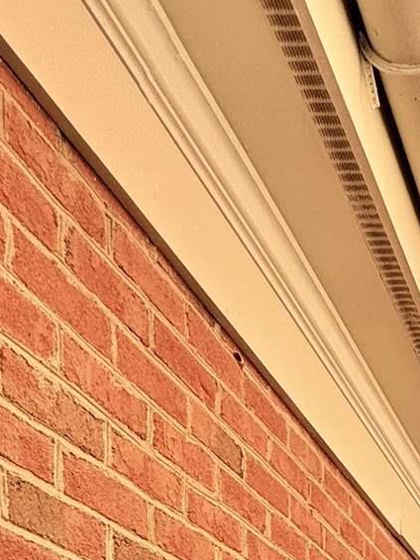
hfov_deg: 22.2
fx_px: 923
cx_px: 587
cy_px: 840
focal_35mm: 57
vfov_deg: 25.4
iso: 40
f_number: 2.2
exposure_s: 1/448
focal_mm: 2.22
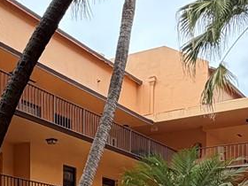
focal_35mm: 80
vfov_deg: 16.9
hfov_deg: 23.1
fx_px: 573
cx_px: -17
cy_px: 267
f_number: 2.2
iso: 50
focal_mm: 2.22
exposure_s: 1/502
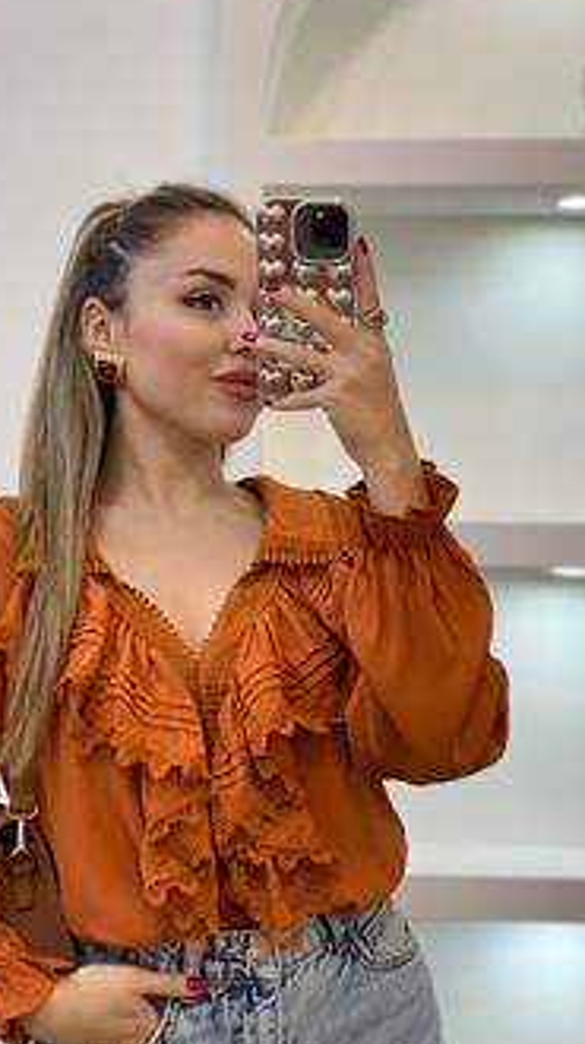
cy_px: 555
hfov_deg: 16.9
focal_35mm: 71
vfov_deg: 29.8
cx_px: 193
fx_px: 1963
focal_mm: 6
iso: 80
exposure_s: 1/100
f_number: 2
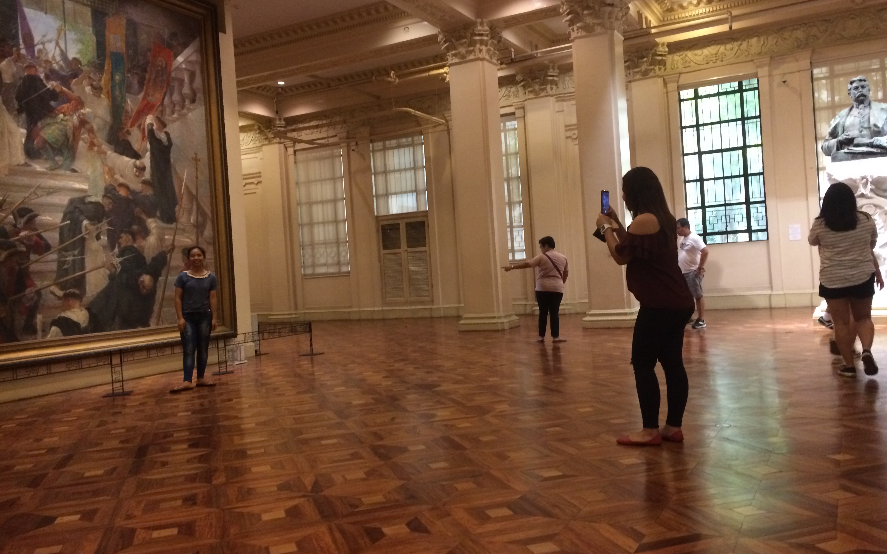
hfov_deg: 61.2
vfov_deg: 40.6
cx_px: 445
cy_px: 265
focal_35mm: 31
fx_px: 749
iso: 320
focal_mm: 4.15
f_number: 2.2
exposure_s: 1/24
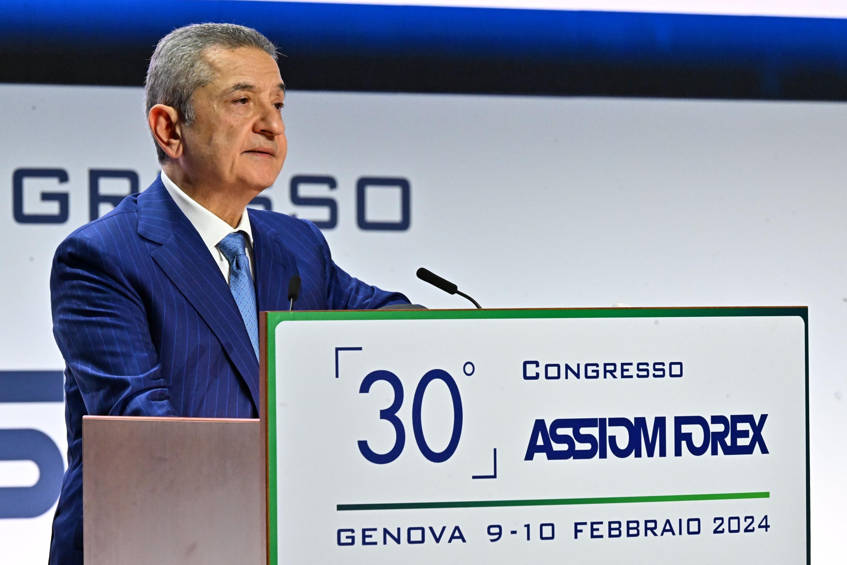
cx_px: 424
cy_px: 282
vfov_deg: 4.3
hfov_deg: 6.4
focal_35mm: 320
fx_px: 7528
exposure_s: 1/100
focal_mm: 320
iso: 7200
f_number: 14
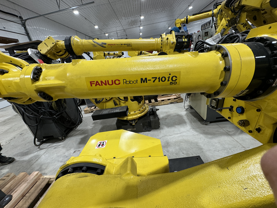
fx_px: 112
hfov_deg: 102.1
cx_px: 138
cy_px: 104
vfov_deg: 85.7
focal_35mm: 14
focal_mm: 2.22
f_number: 2.2
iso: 160
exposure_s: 1/120
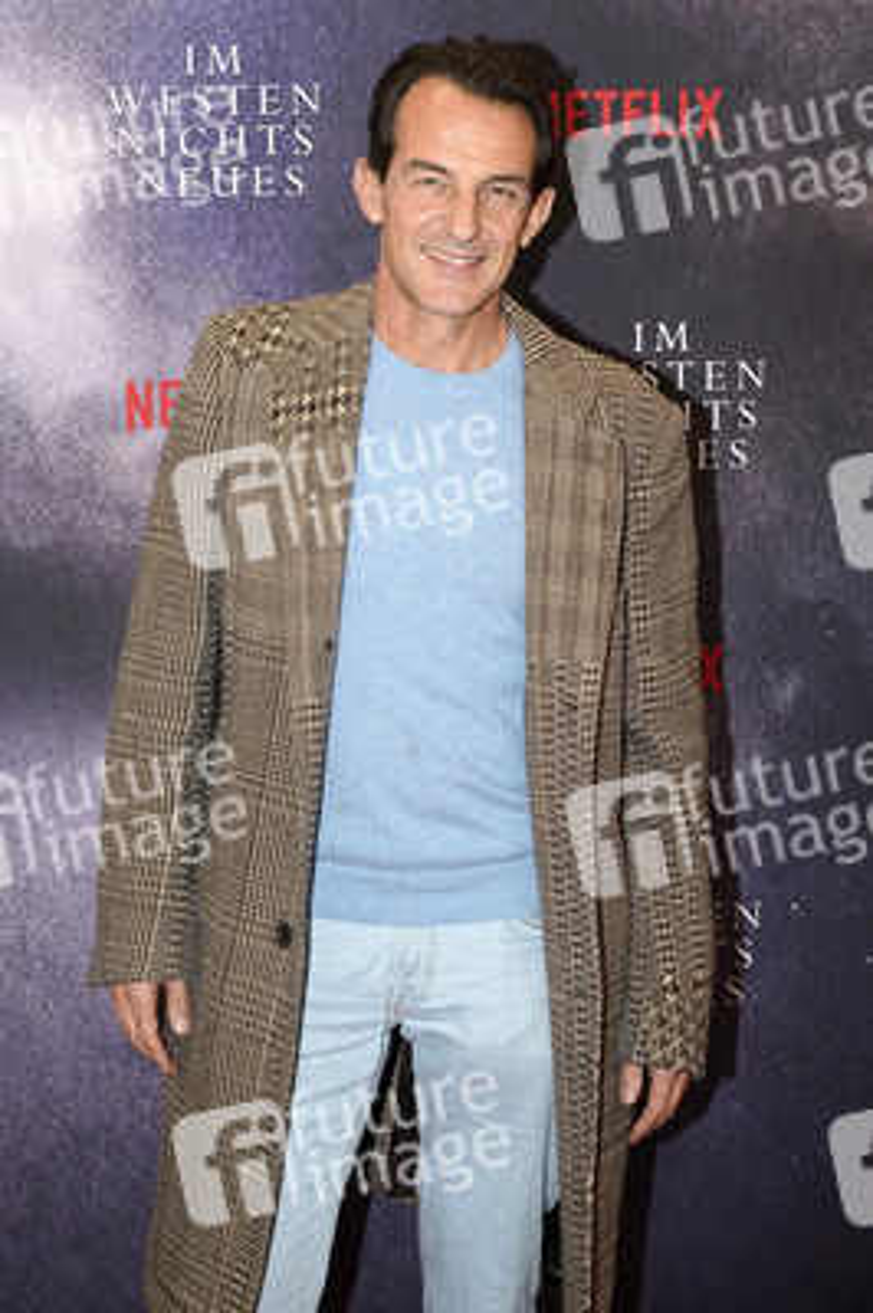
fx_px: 1931
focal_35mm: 53
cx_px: 436
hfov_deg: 25.5
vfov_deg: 37.5
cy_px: 656
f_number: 5.6
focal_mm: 53
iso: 320
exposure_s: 1/160
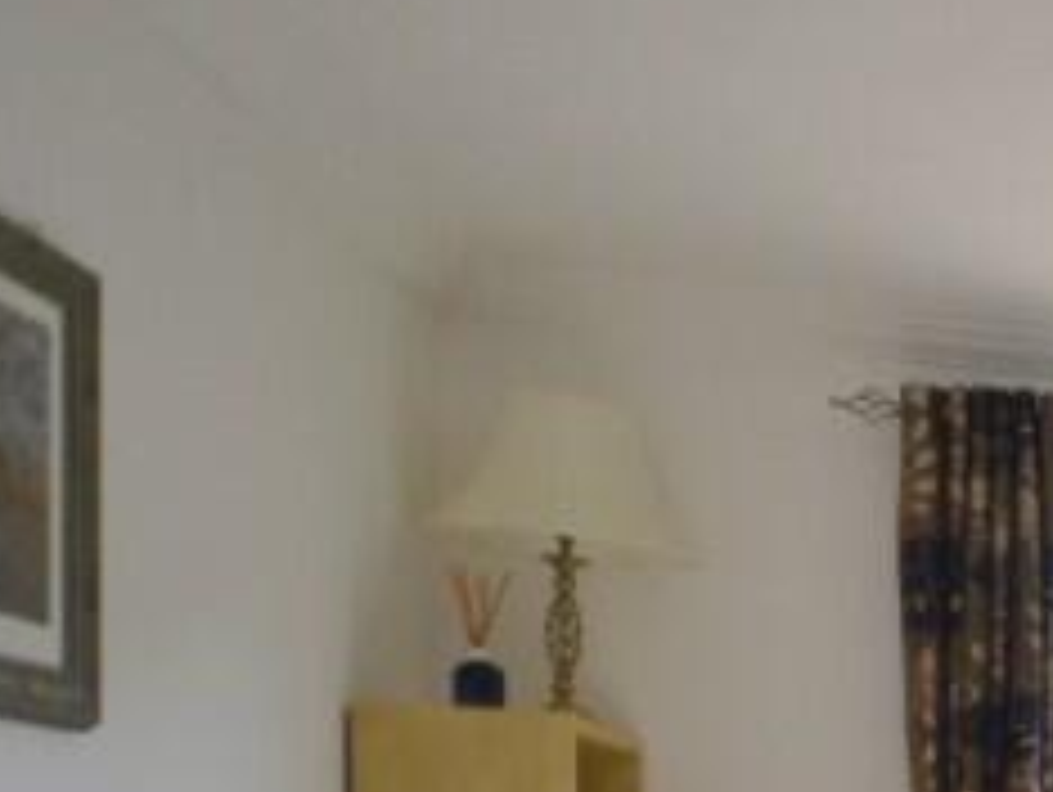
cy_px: 961
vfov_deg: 21.6
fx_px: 1918
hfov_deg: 19.4
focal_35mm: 63
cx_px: 2052
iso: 140
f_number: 5.6
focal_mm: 10
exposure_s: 1/125
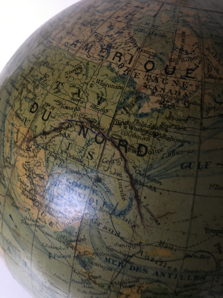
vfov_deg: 61.7
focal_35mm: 29
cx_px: 112
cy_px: 149
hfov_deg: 48.2
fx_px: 249
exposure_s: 1/17
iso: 400
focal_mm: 4.15
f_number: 2.2
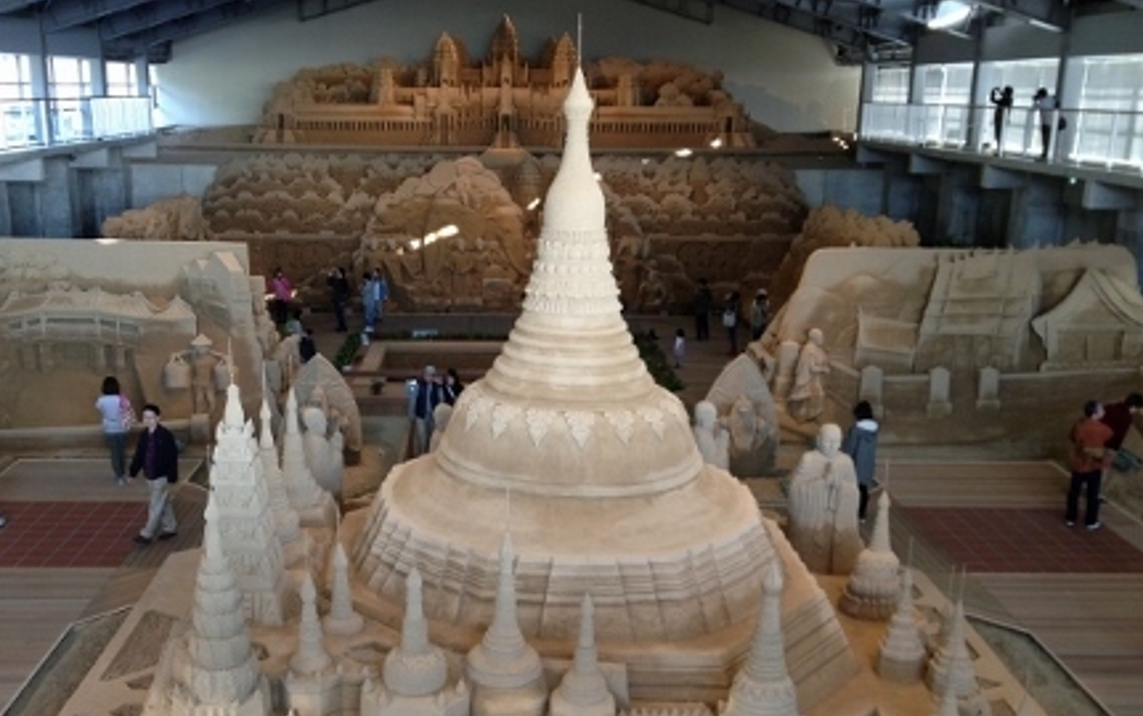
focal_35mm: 43
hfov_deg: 46.1
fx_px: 1340
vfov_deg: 29.7
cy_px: 473
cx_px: 499
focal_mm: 4.28
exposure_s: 1/30
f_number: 2.4
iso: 50
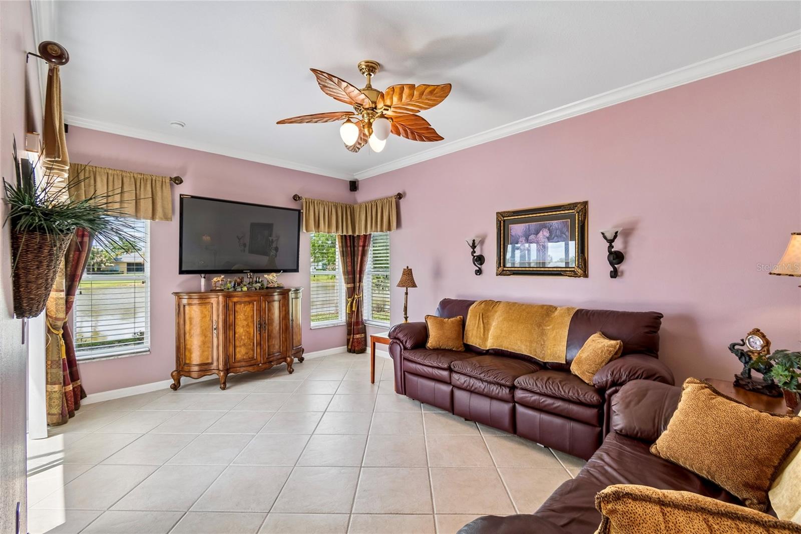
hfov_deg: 100.4
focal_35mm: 15
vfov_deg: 77.3
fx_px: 334
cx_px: 400
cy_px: 267
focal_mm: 10
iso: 100
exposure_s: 1/25
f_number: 7.1
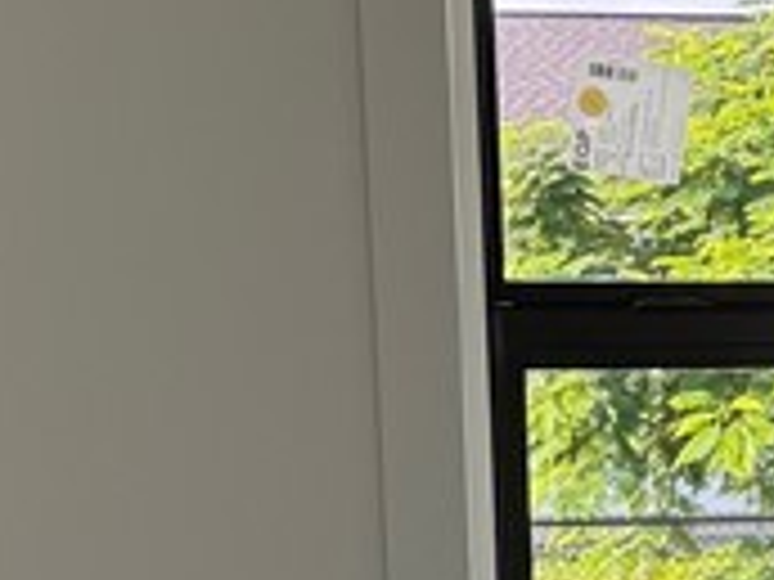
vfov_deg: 10.0
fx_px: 3197
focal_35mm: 143
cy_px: 895
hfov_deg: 13.5
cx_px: 904
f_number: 1.78
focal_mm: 6.76
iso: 100
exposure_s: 1/313
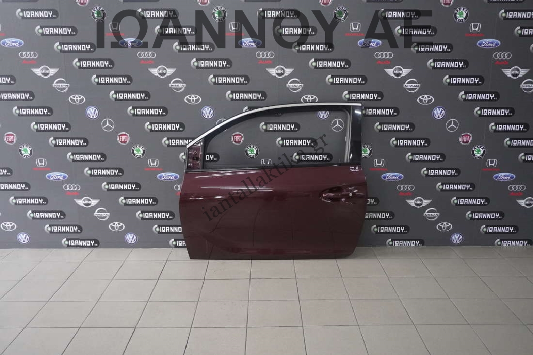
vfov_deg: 38.3
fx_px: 510
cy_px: 178
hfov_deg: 55.1
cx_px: 266
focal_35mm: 34
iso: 3200
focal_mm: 23
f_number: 4
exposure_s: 1/160
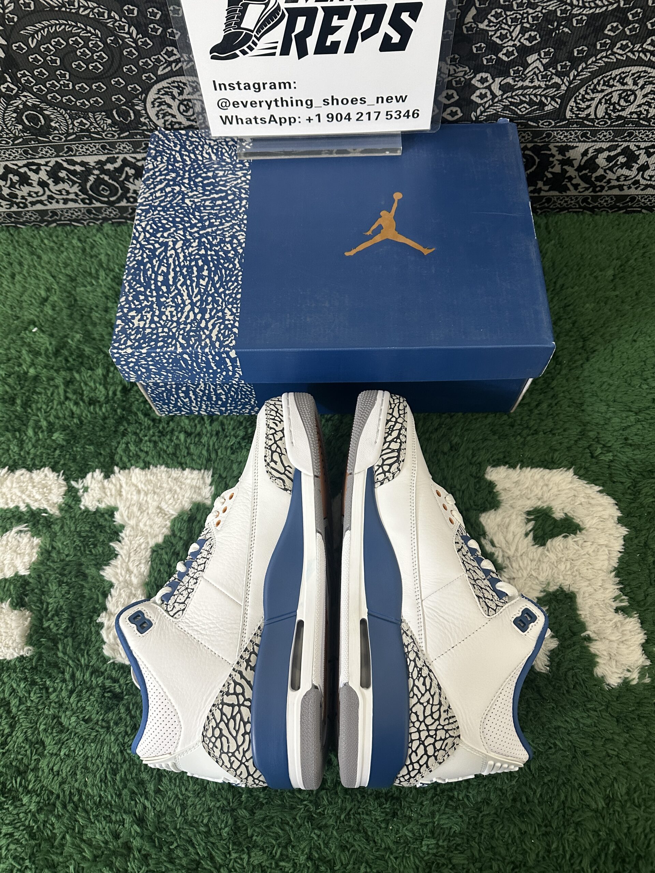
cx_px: 328
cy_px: 436
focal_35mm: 24
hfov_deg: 56.8
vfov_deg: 71.6
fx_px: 606
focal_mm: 6.86
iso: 320
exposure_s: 1/50
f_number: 1.78
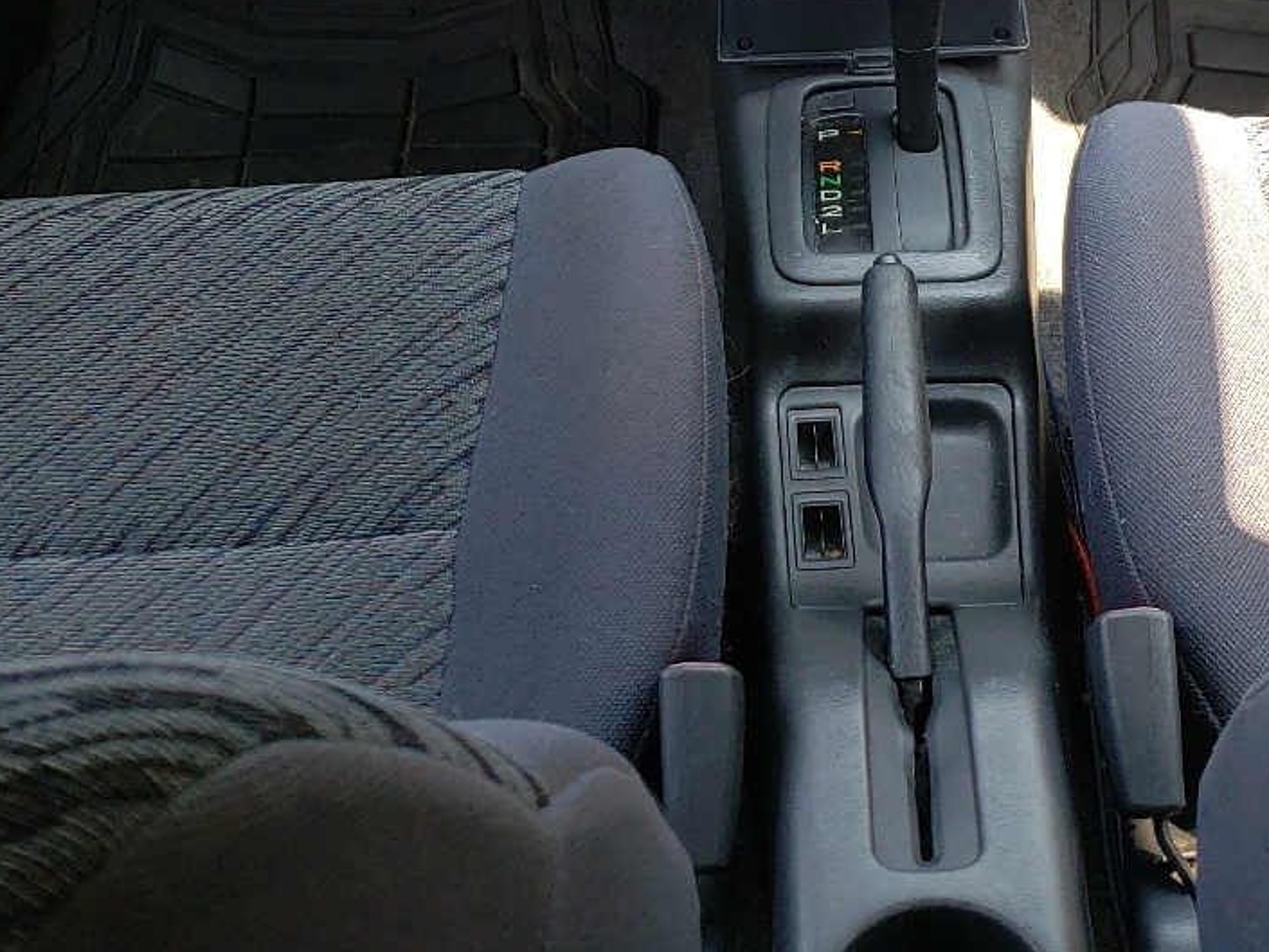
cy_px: -38
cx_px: 787
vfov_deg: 23.6
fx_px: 2163
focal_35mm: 59
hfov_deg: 32.6
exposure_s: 1/185
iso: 50
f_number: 1.5
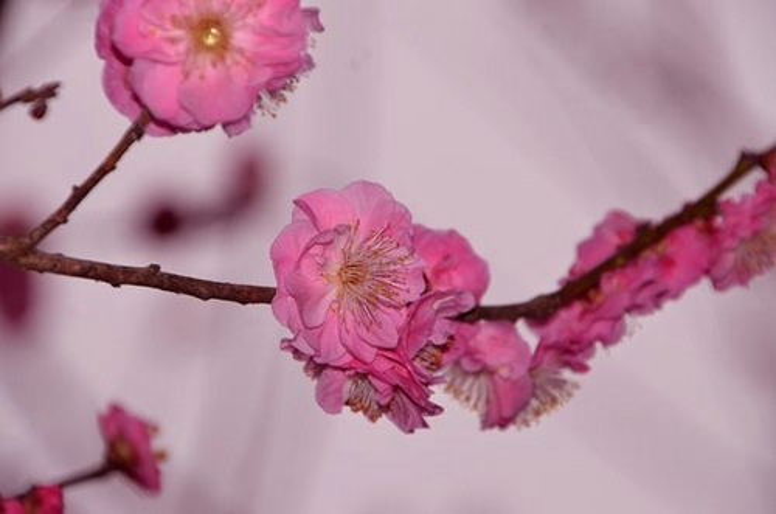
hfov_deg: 5.1
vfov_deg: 3.4
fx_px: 8711
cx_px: 388
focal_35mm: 405
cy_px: 257
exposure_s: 1/250
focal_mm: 270
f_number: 10
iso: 100
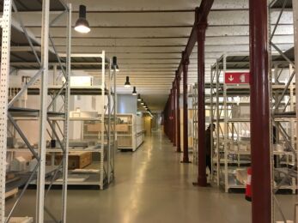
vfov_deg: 48.2
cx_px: 149
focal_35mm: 29
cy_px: 112
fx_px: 250
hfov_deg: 61.7
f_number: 2.2
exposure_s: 1/25
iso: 200
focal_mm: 4.15
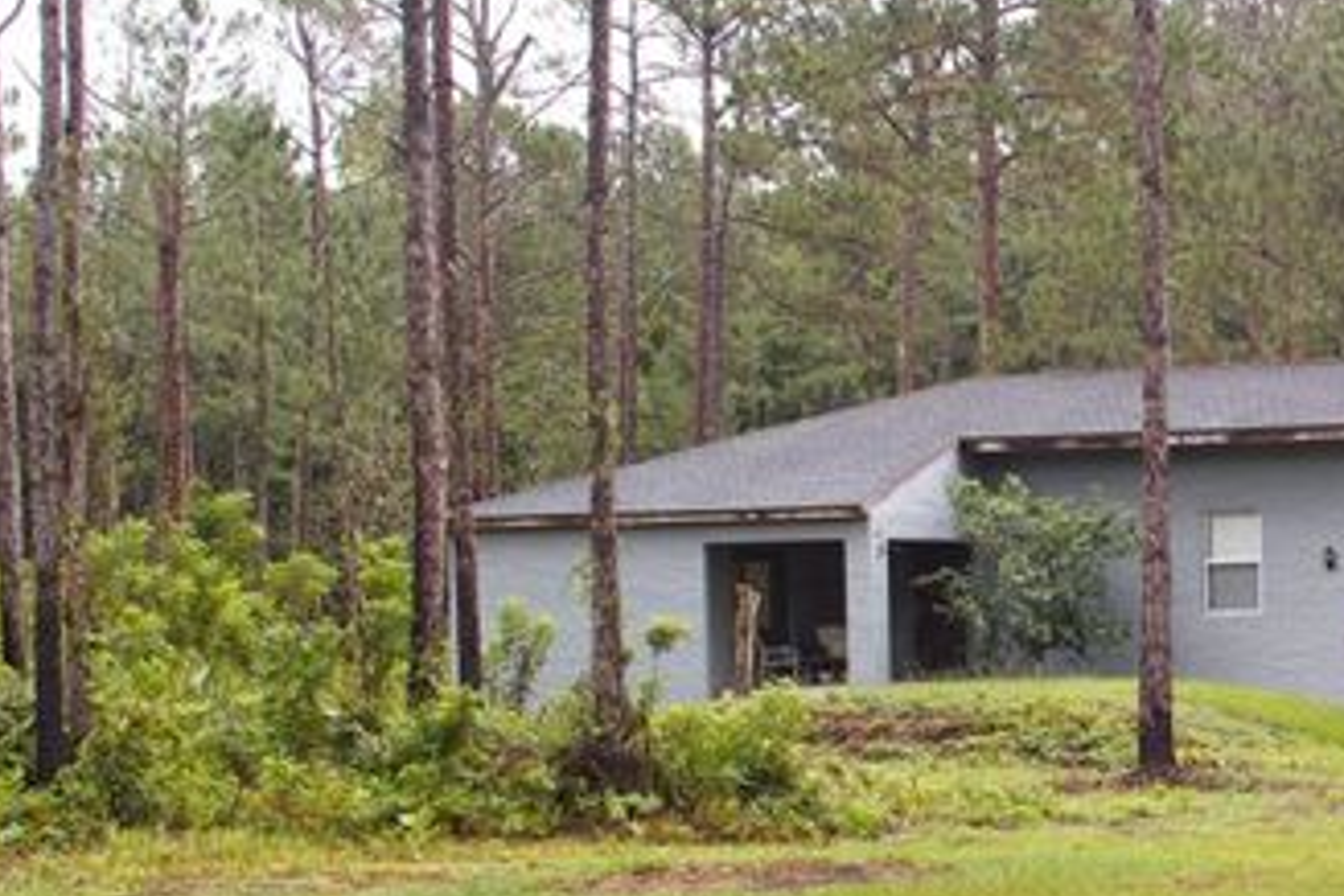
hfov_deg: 20.4
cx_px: 1330
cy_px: 639
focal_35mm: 97
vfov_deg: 14.1
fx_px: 3621
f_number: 5.6
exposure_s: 1/100
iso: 200
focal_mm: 30
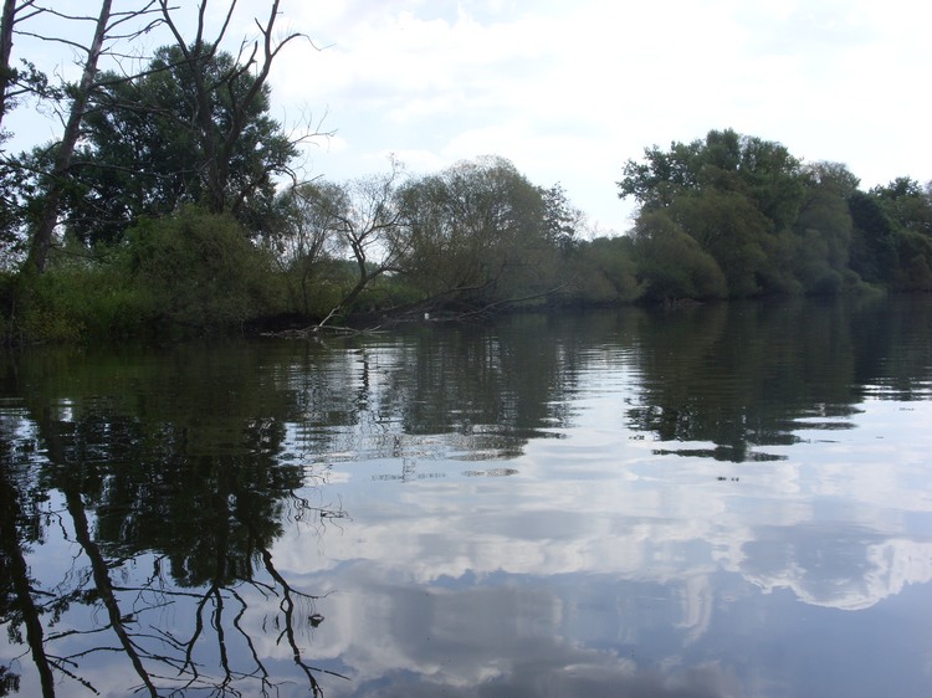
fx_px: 1023
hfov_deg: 49.0
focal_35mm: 38
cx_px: 466
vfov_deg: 37.7
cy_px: 349
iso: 50
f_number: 4.9
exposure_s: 1/309
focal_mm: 6.3
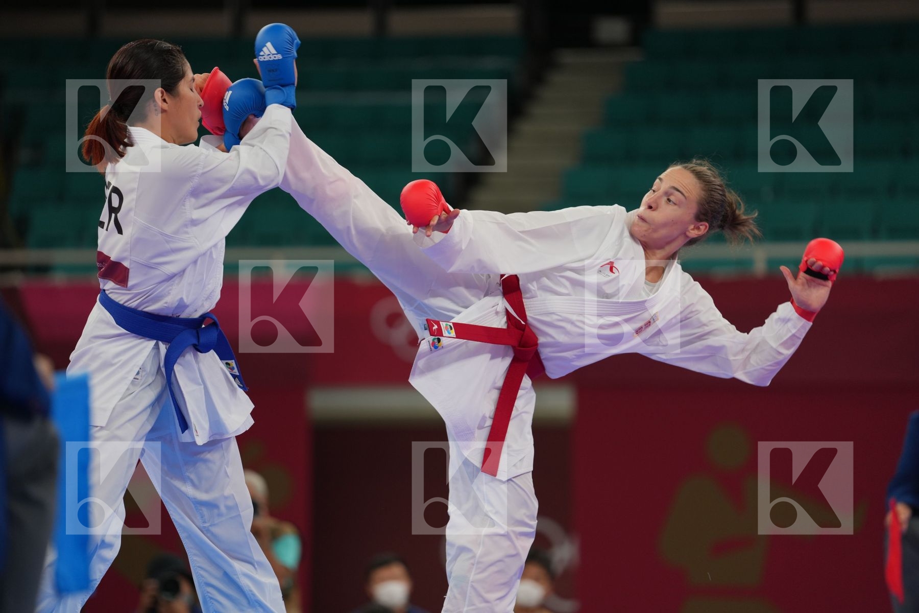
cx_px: 460
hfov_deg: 10.3
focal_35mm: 200
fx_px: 5105
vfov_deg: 6.9
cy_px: 306
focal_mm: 200
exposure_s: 1/1000
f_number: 2.8
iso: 500
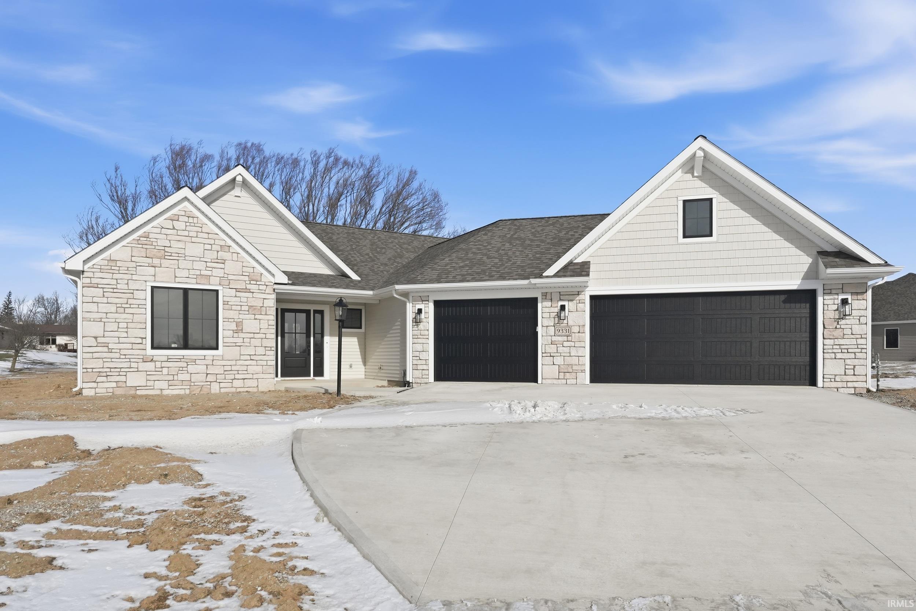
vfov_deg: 56.2
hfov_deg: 77.3
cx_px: 458
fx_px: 572
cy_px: 306
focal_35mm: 22
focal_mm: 15
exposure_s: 1/4000
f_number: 8
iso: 800
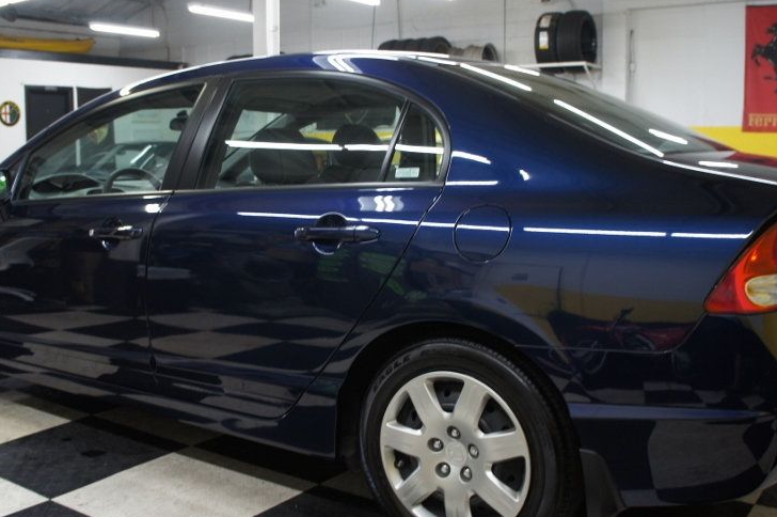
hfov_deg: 50.7
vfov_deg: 35.0
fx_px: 819
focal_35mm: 38
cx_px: 360
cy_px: 254
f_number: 3.5
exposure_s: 1/30
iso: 320
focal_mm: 18
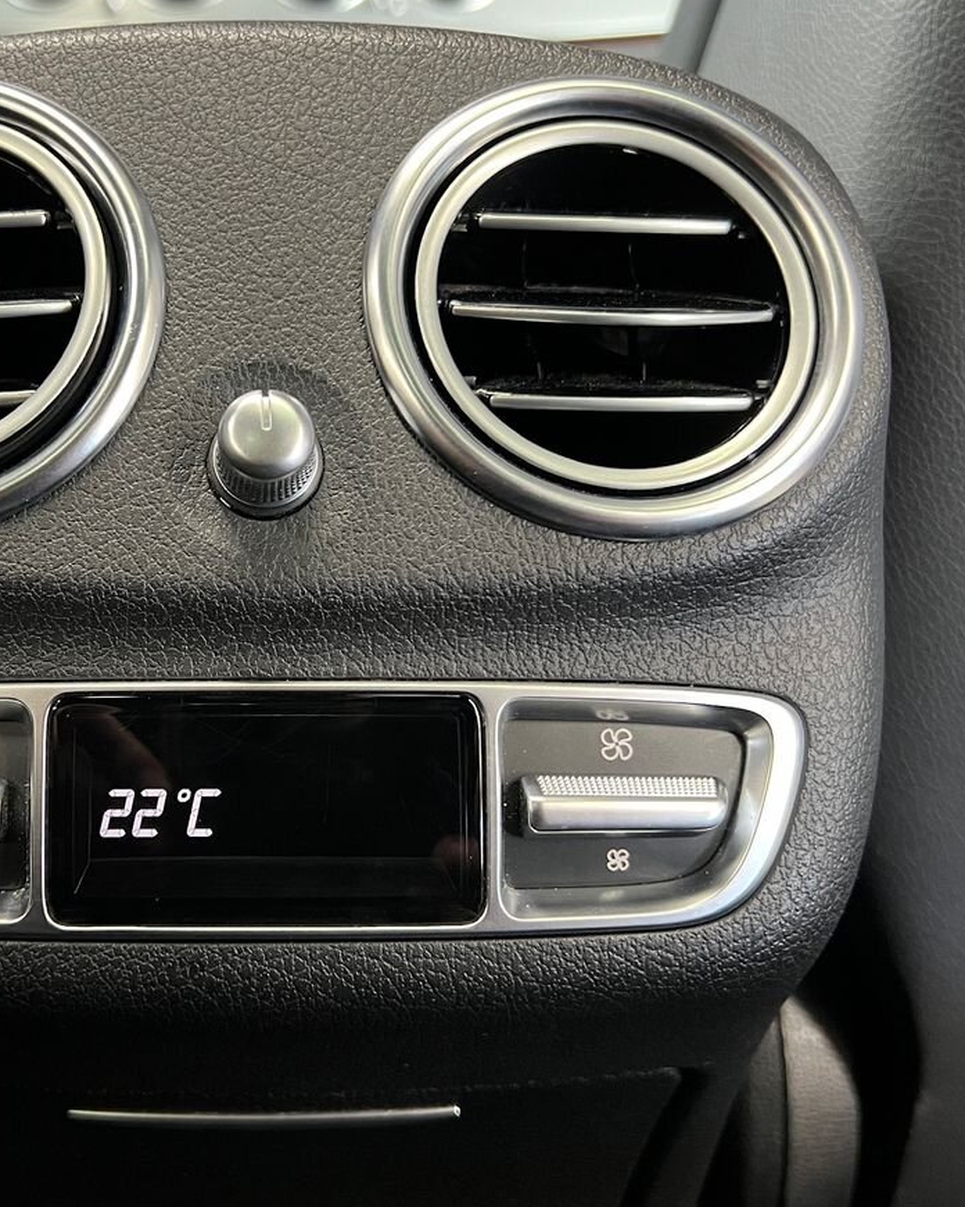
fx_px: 1250
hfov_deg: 41.2
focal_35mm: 35
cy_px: 613
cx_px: 262
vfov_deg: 51.5
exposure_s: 1/46
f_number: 1.5
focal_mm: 5.7
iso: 500
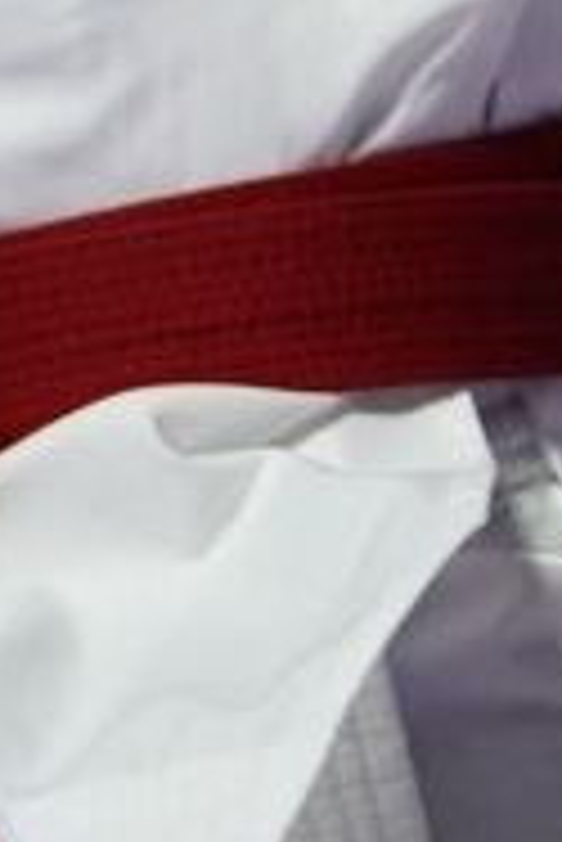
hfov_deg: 0.9
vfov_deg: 1.3
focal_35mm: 1604
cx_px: 1798
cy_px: -1306
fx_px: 37488
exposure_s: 1/1000
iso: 1000
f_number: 2.8
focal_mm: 167
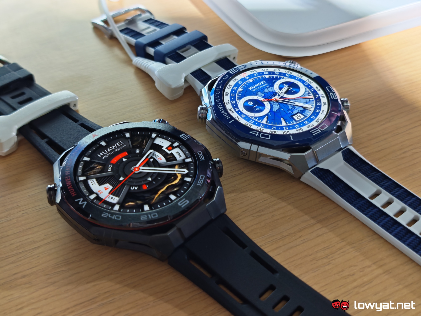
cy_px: 158
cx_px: 210
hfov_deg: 41.2
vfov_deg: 31.5
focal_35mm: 46
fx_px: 559
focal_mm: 5.4
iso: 100
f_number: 1.6
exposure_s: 1/50
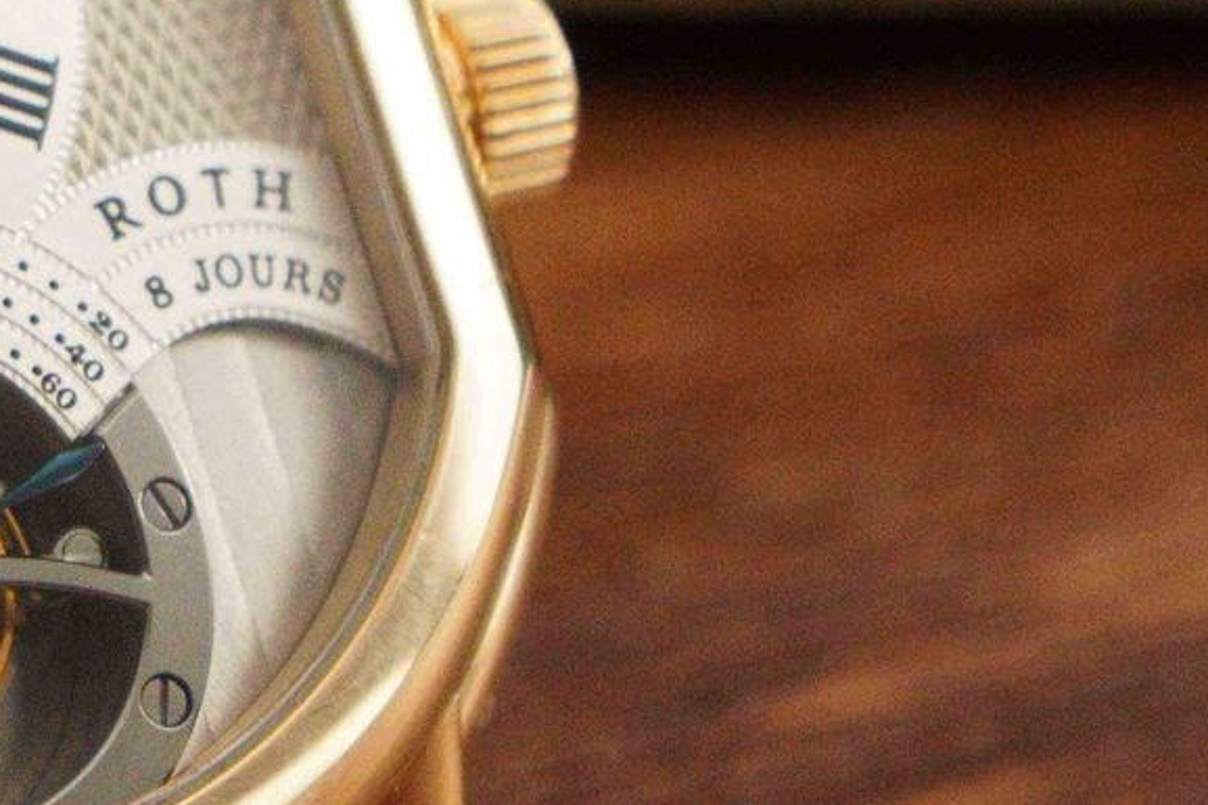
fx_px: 12478
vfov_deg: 3.7
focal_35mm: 372
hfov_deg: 5.5
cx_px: -577
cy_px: 60
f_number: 5.6
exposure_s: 1/250
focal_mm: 70
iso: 2500
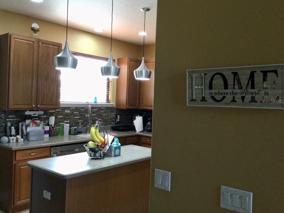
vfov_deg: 42.9
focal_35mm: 33
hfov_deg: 55.3
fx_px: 271
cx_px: 148
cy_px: 101
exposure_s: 1/30
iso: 100
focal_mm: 3.3
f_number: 2.4
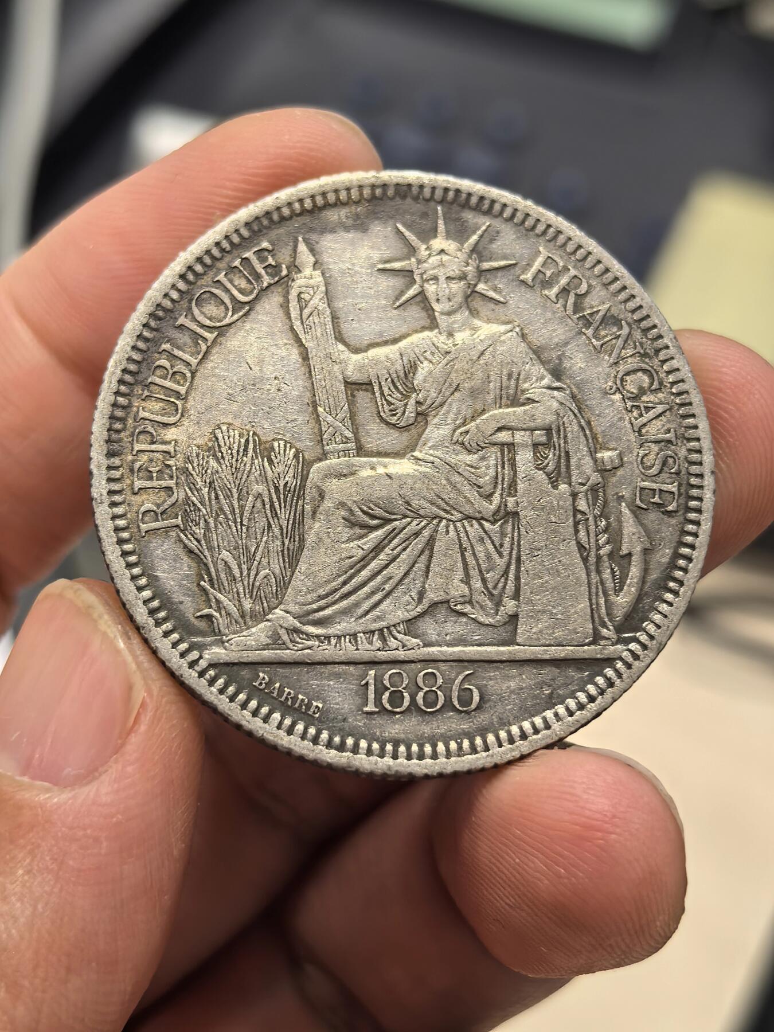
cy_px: 516
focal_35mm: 54
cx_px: 387
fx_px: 1610
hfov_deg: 27.0
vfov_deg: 35.5
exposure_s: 1/50
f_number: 2
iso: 160
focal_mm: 6.98
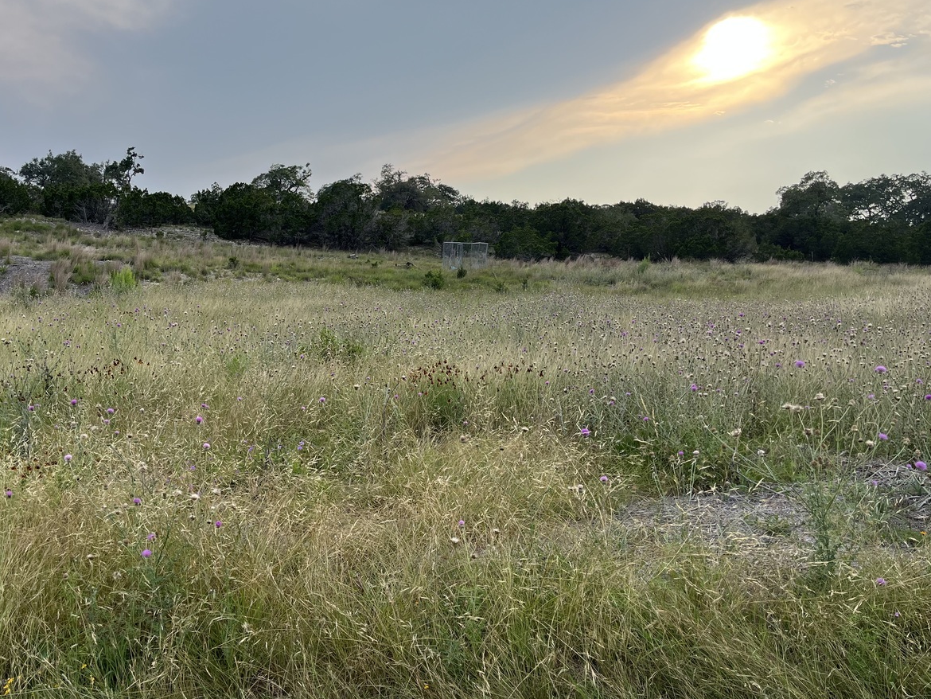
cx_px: 388
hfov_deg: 56.5
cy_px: 342
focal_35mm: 32
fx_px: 861
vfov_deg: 44.2
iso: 50
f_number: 1.6
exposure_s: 1/1672
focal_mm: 5.1
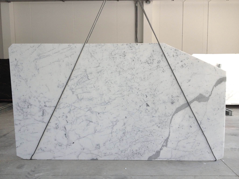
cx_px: 120
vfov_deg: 40.7
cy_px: 90
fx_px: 242
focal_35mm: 35
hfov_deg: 52.6
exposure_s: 1/120
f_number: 2.4
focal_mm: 4.28
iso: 64
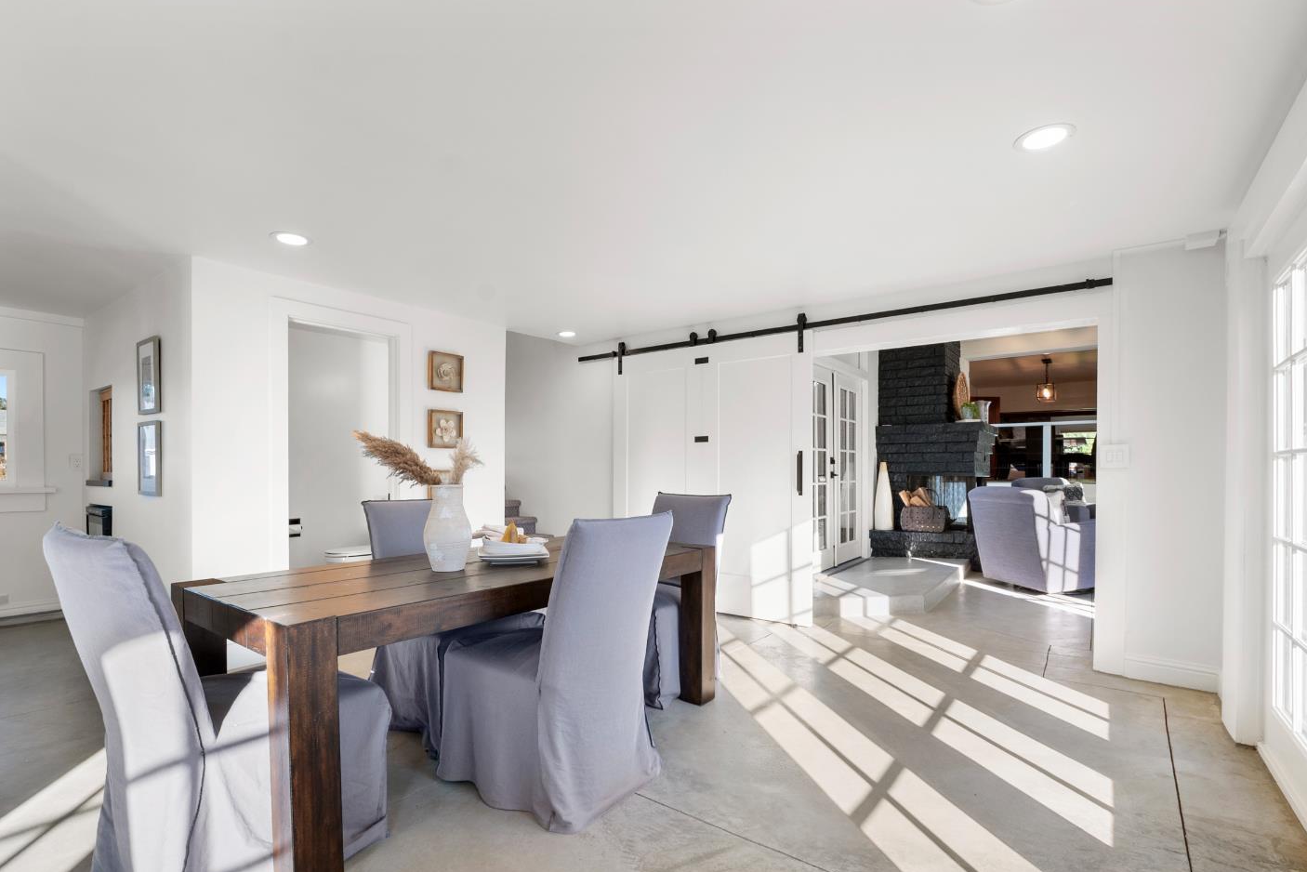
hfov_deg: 96.7
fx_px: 581
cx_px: 652
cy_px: 456
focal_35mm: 16
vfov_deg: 73.7
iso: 250
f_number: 8
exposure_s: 1/15
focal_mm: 10
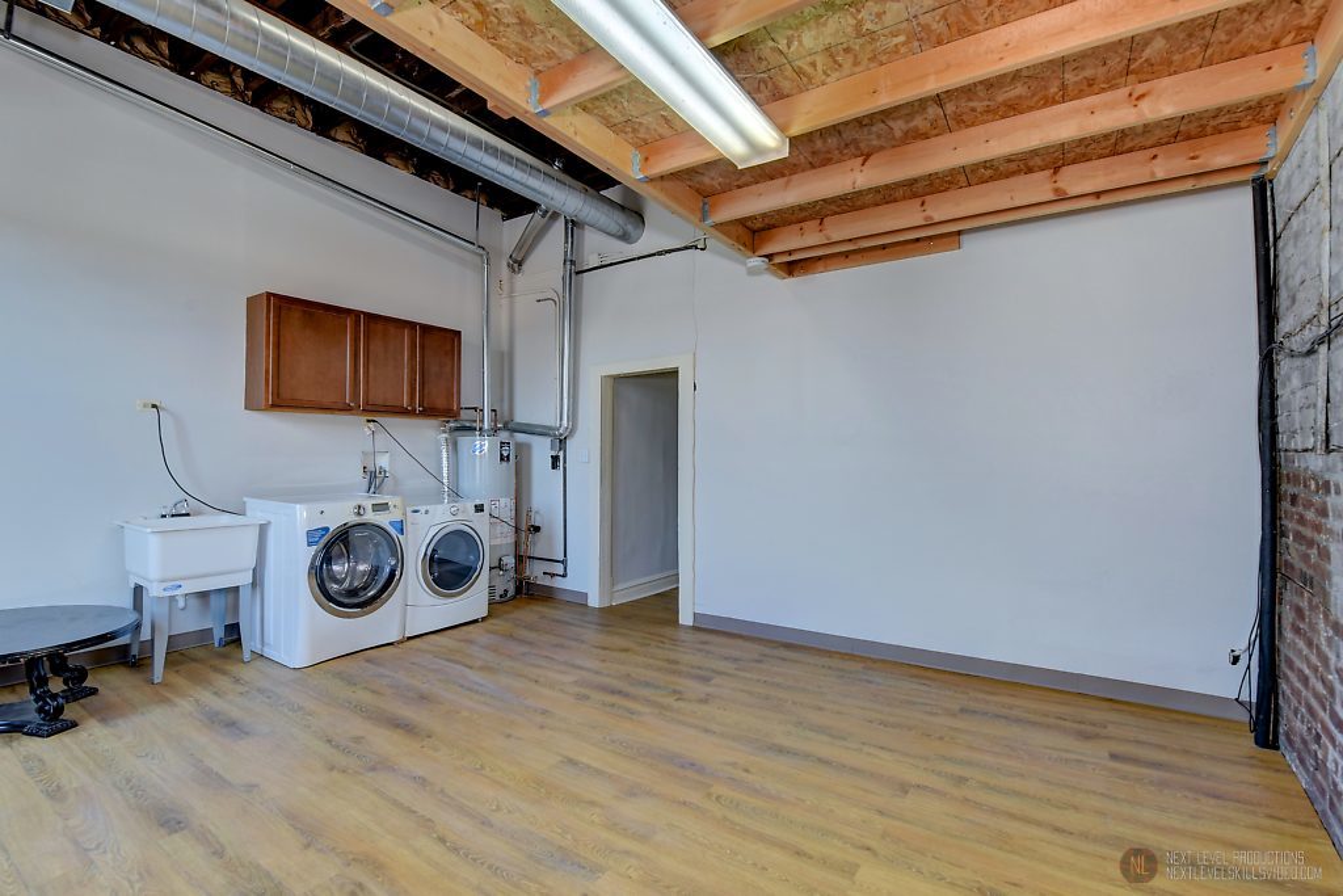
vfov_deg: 77.3
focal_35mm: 15
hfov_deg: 100.4
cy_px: 448
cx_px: 672
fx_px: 560
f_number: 7.1
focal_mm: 15
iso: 320
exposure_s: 1/20
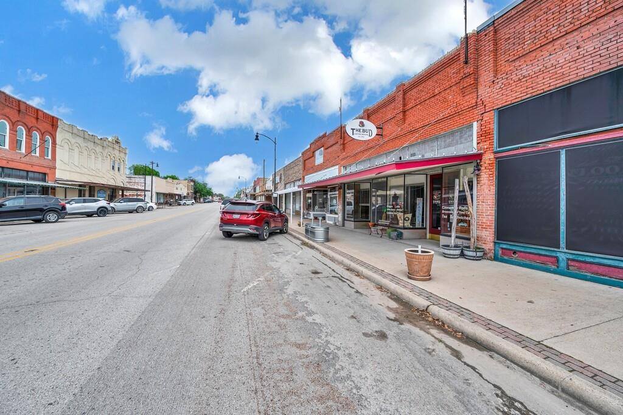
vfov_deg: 81.1
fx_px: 242
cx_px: 312
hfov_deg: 104.3
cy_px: 208
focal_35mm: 14
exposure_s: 1/320
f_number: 7.1
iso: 64
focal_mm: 14
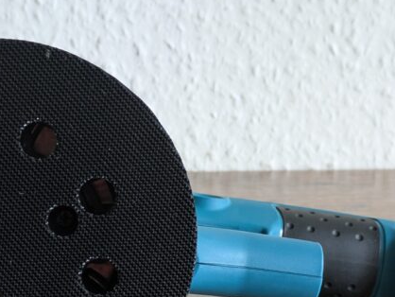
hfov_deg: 15.8
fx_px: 1427
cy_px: 277
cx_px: 170
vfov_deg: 11.8
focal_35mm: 125
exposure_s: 1/25
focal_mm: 5.43
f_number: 1.89
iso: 89
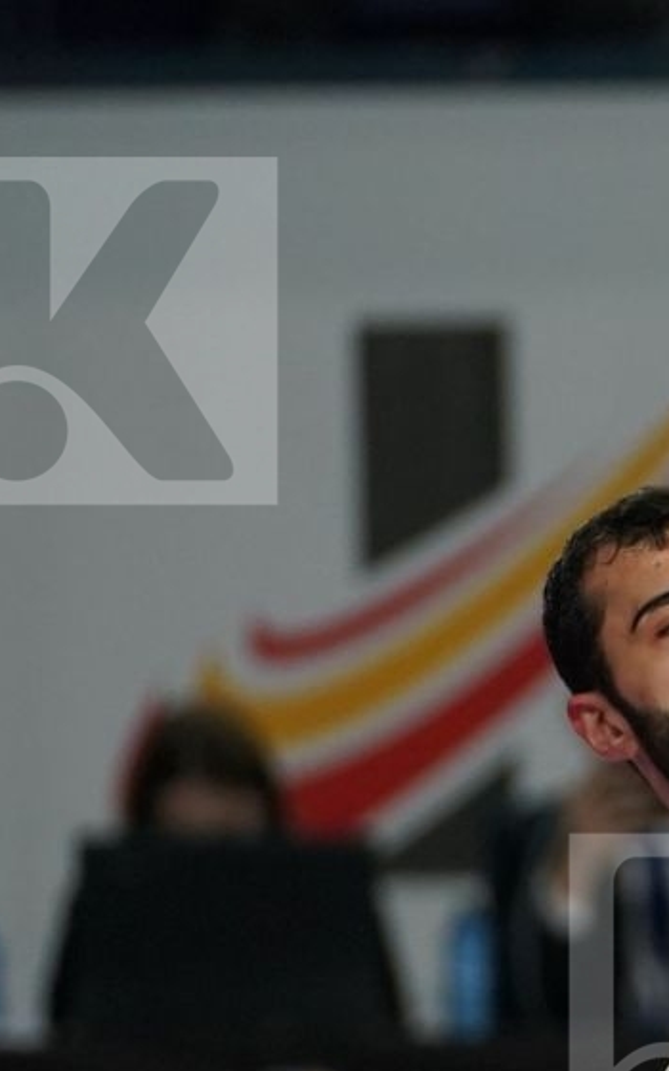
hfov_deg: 1.5
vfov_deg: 2.4
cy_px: 1008
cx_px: 1395
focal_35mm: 874
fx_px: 25496
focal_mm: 178
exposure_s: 1/1000
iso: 1250
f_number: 2.8
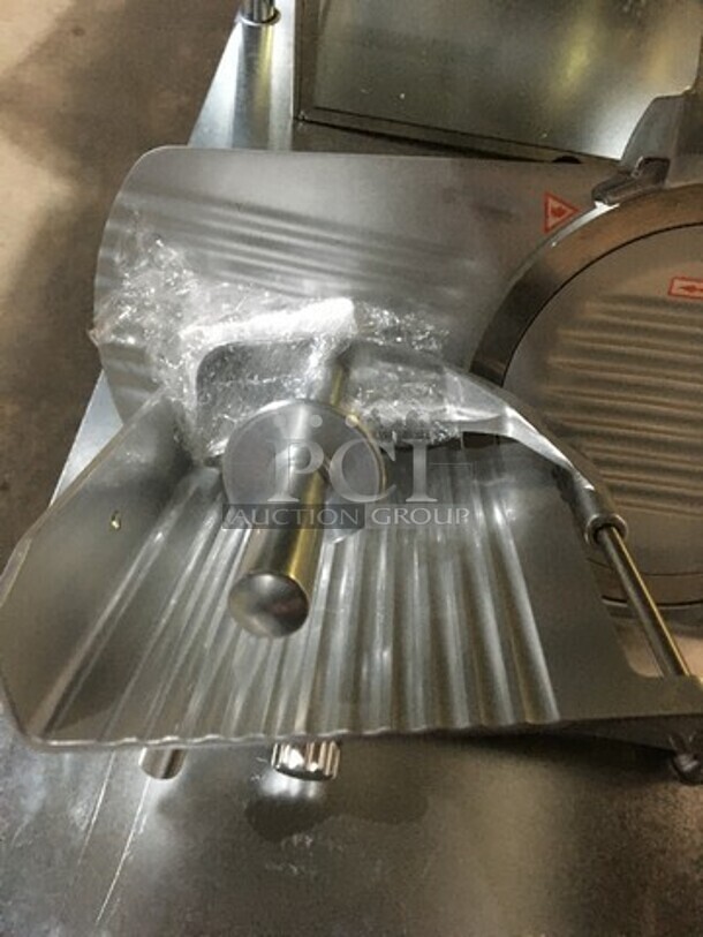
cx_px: 352
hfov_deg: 48.2
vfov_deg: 61.7
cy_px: 468
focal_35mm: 29
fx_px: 785
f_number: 2.2
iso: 250
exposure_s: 1/15
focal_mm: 4.15
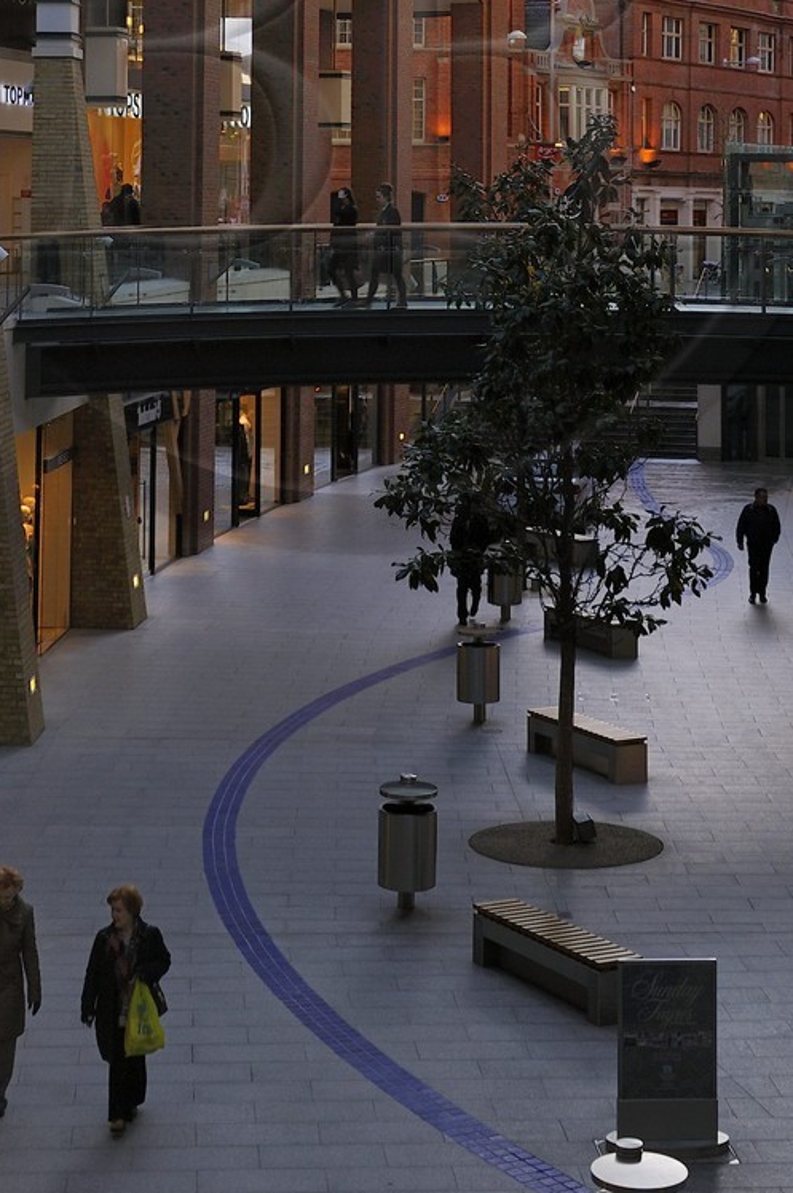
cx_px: 357
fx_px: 2550
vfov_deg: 25.3
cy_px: 56
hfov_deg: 17.7
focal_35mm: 77
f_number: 7.1
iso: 200
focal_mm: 36
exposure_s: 1/60
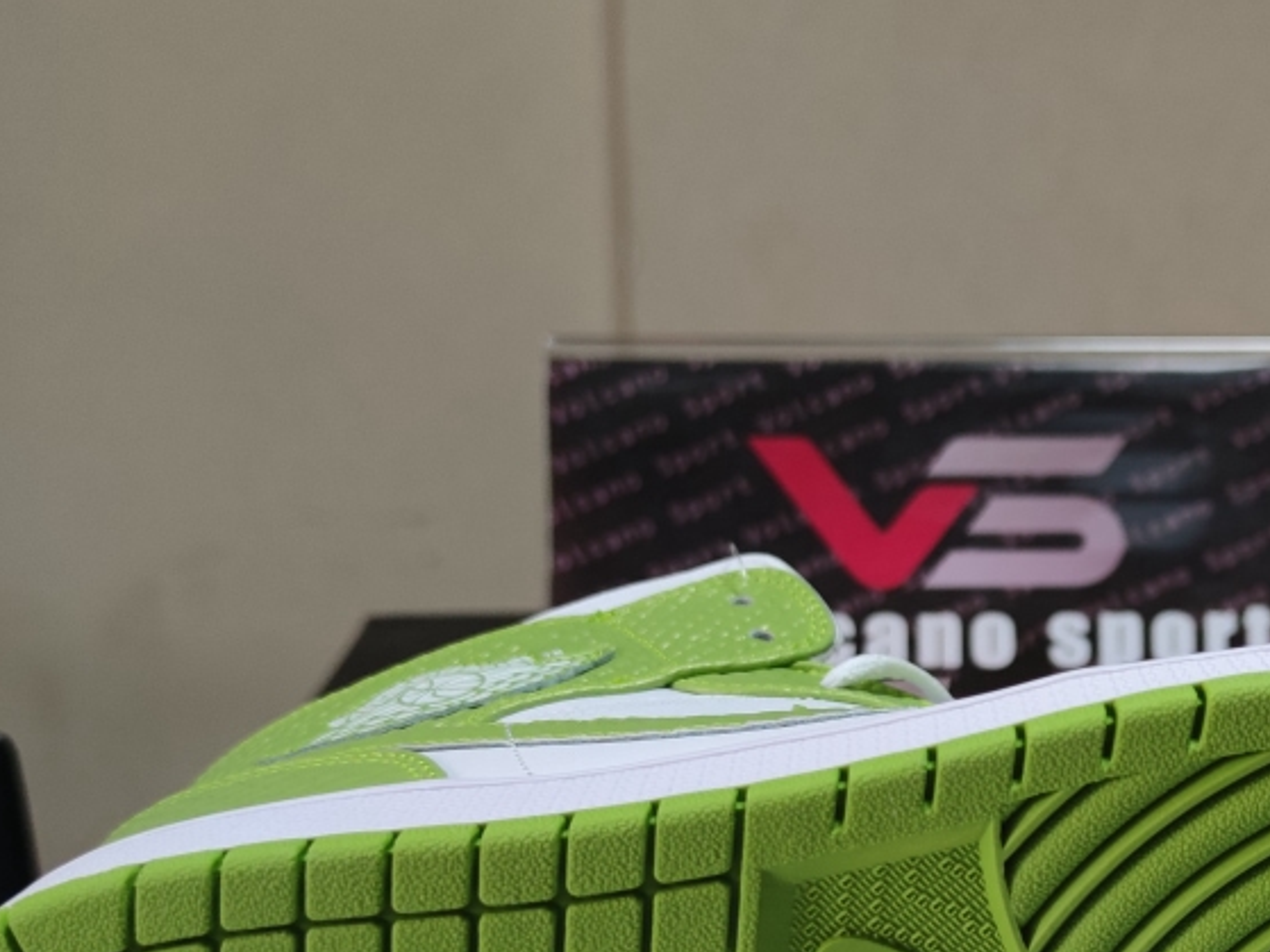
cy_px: 829
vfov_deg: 25.8
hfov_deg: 34.1
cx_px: 984
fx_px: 2017
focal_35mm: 55
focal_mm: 6.72
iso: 210
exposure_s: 1/100
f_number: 1.69
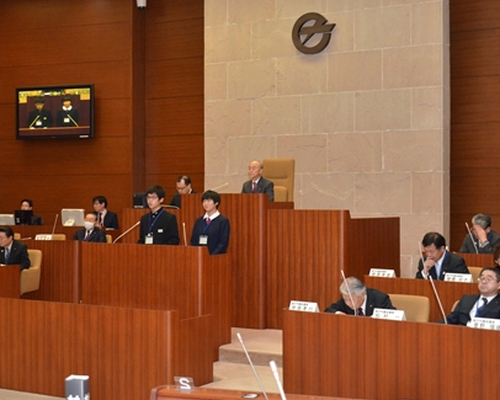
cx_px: 212
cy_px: 199
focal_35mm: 61
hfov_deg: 31.1
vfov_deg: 25.2
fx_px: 897
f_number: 5.6
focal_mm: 35
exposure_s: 1/250
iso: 3200
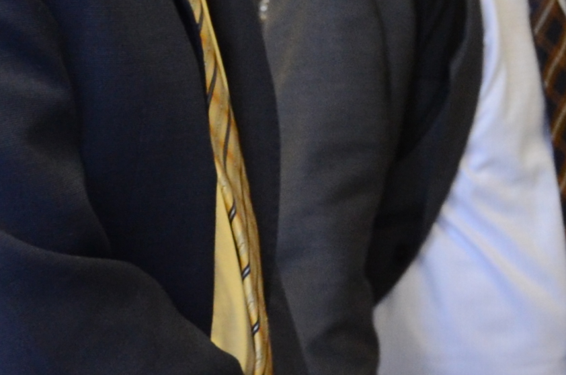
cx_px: 765
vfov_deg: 8.5
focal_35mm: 158
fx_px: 2479
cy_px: -128
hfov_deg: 12.6
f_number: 4
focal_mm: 18
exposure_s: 1/60
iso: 800
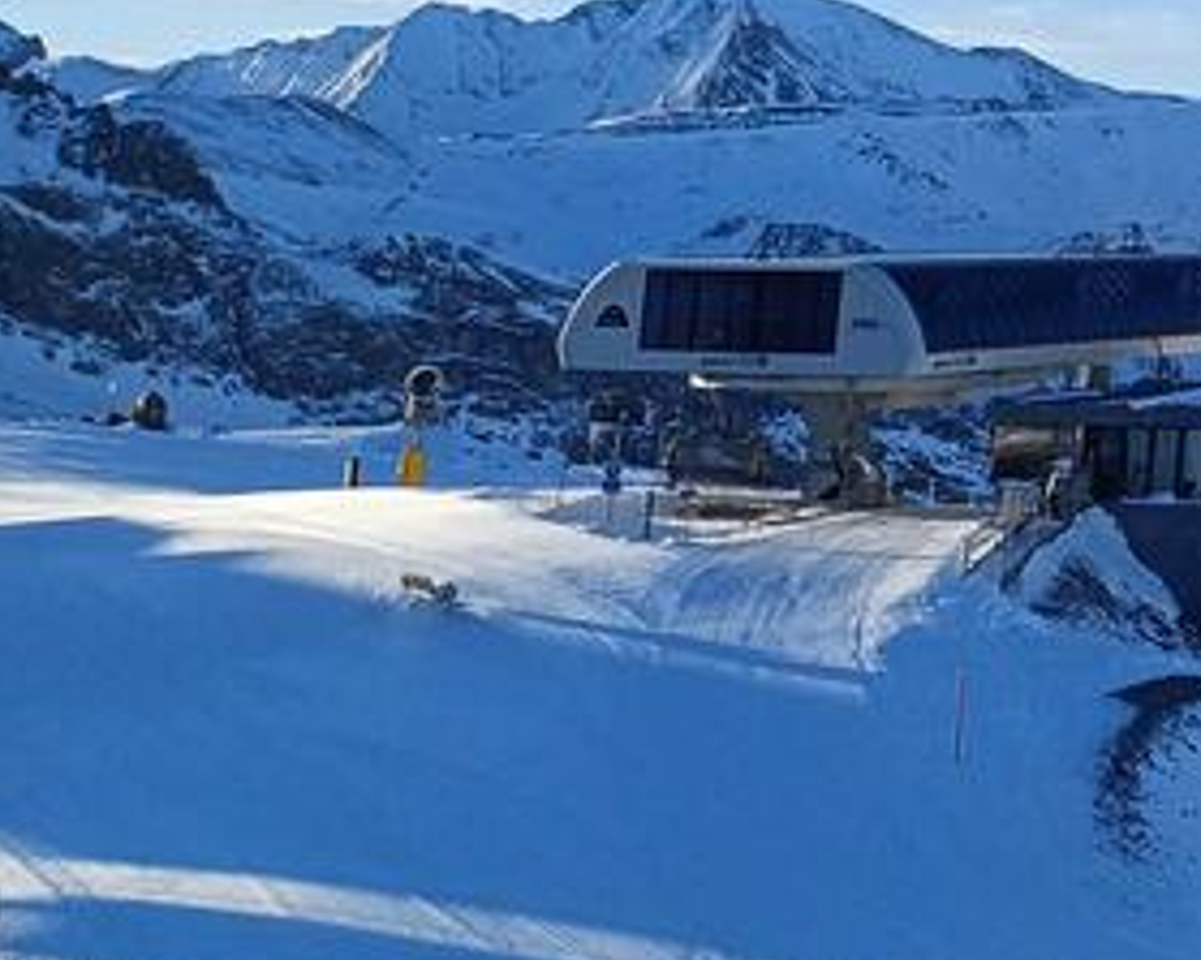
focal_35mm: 90
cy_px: -514
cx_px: 2071
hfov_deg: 17.7
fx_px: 3198
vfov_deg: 15.6
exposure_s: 1/962
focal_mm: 4.65
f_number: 1.8
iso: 50
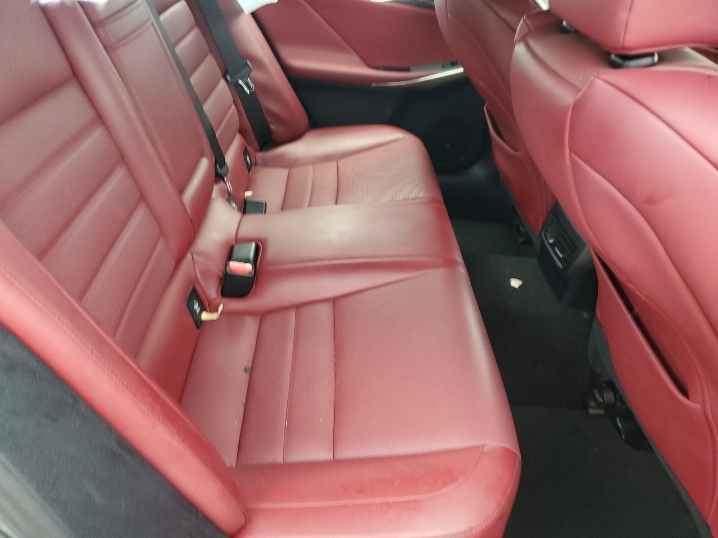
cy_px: 269
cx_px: 359
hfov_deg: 67.3
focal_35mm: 26
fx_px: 539
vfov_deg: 53.1
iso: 81
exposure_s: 1/120
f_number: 1.5
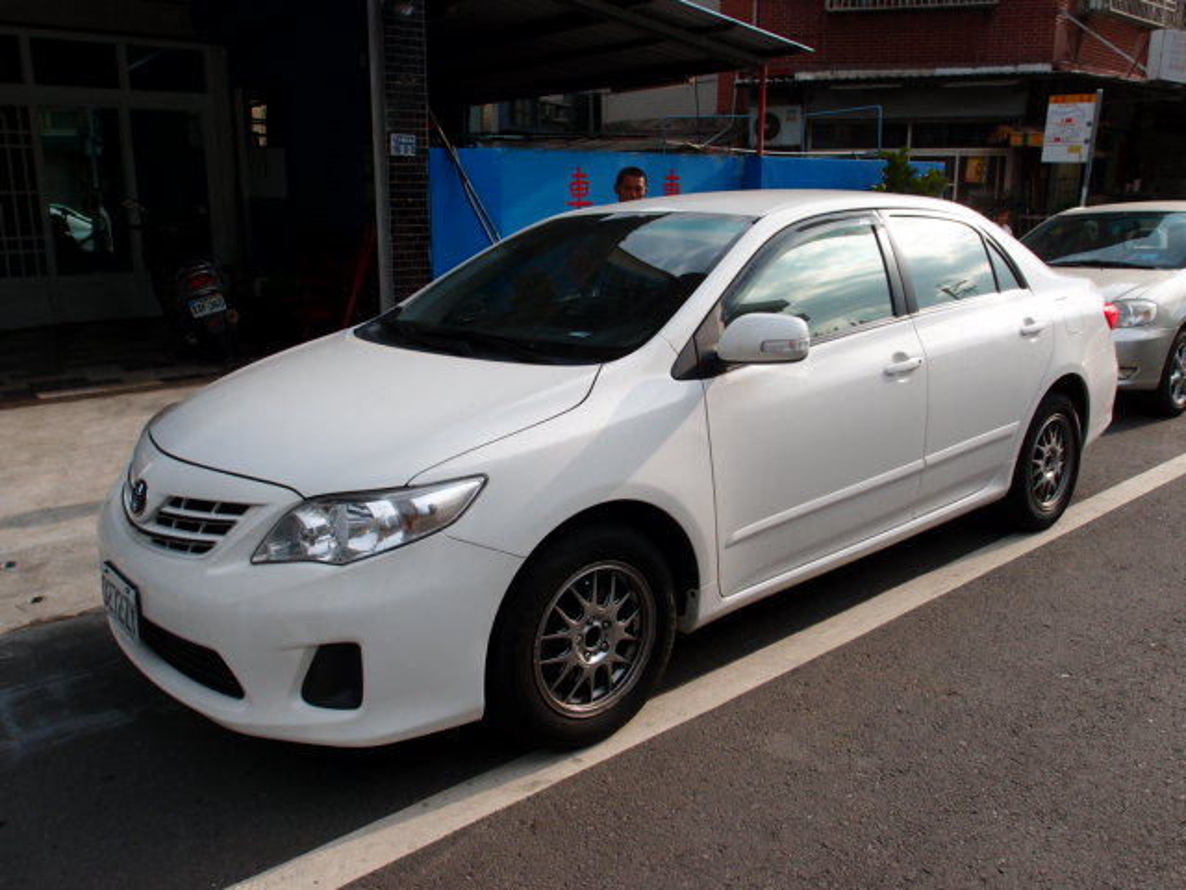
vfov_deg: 49.7
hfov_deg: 63.4
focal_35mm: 28
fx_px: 959
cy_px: 445
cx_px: 593
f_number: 3.5
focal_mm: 6
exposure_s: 1/800
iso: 100
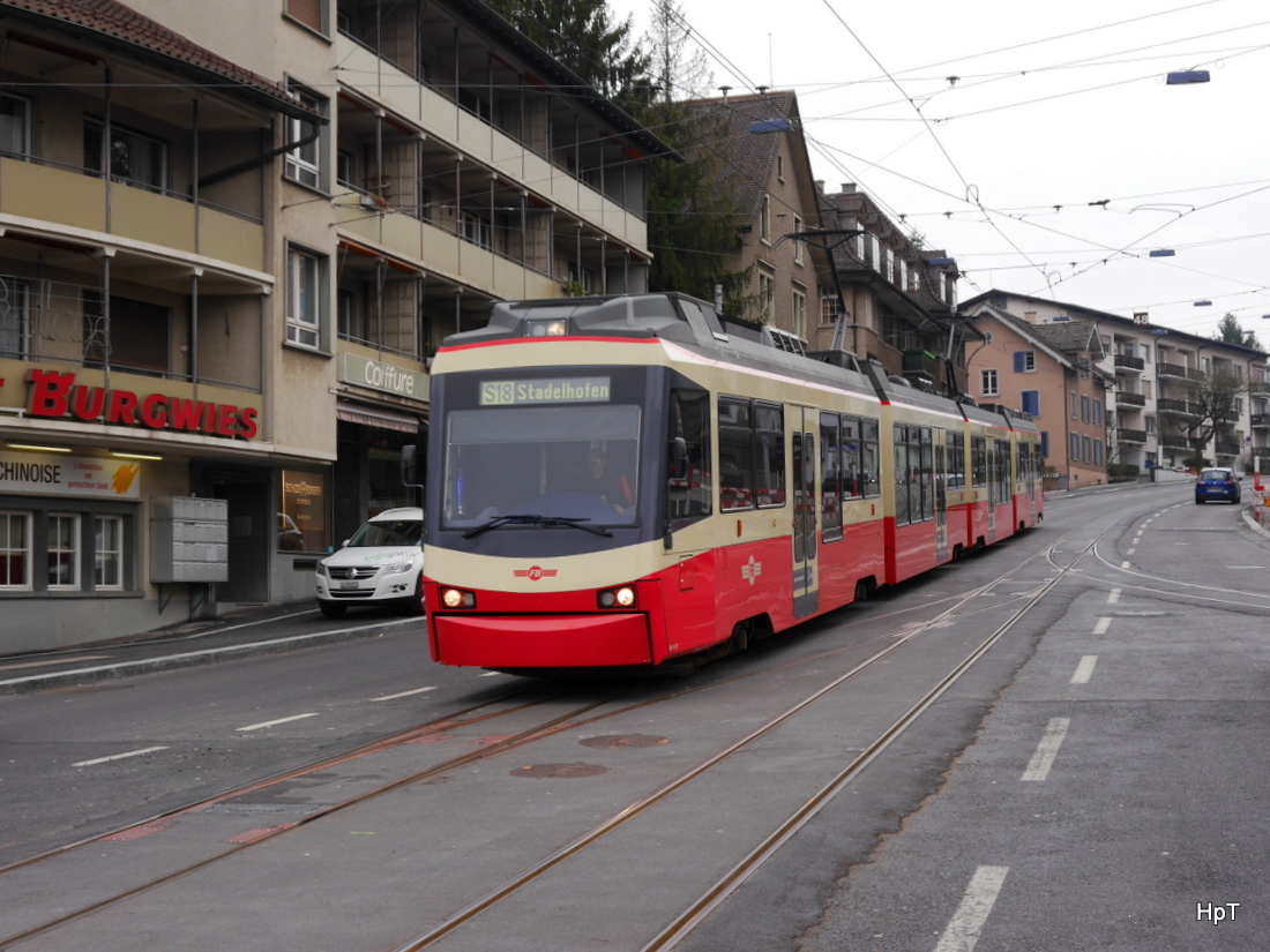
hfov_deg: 36.8
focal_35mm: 52
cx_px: 635
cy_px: 476
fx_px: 1908
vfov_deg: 28.0
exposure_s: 1/160
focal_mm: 26
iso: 160
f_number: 5.6
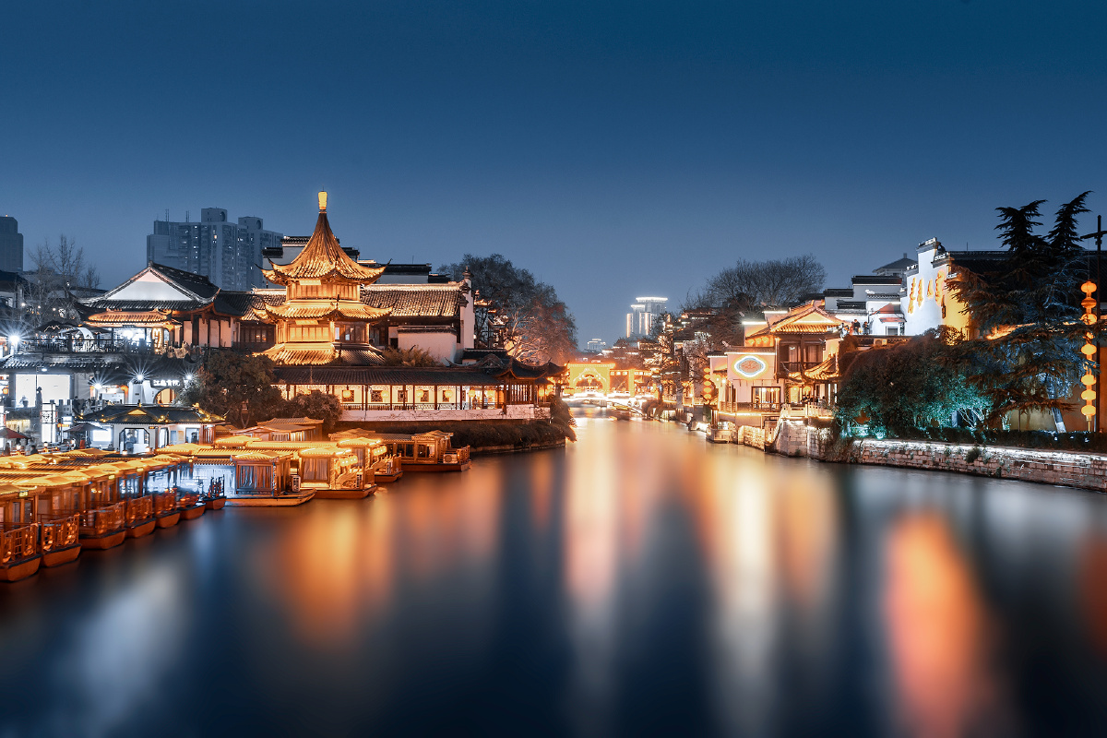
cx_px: 554
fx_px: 1291
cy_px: 369
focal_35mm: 42
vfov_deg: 31.9
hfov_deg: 46.4
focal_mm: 28
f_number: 13
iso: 100
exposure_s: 5
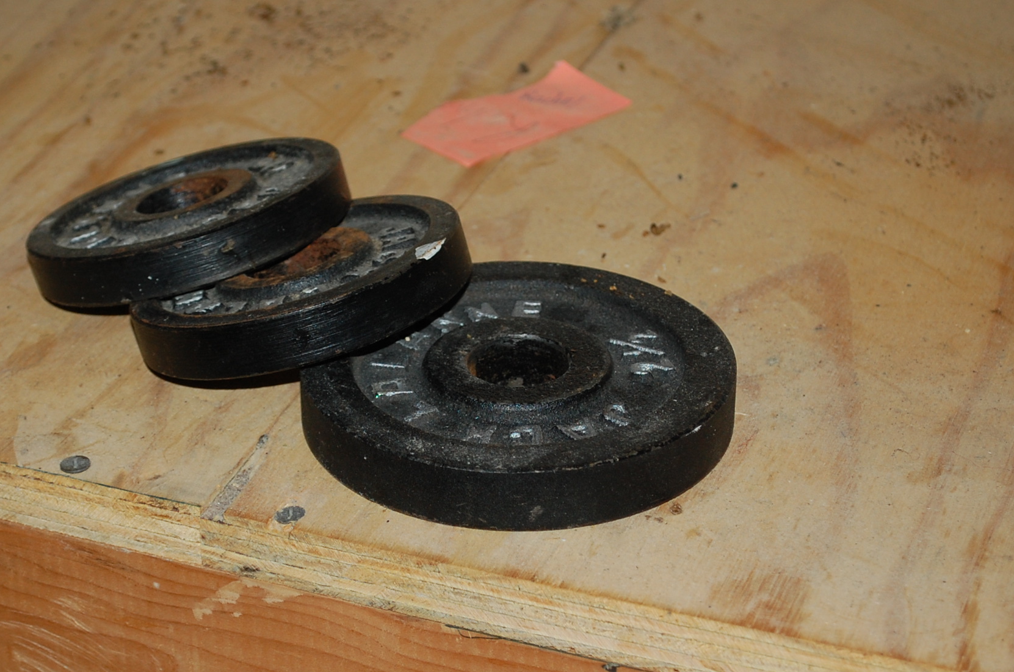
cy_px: 354
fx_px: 2578
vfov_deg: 14.9
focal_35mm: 92
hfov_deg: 22.2
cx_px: 390
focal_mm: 45
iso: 400
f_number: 5.3
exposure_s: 1/60
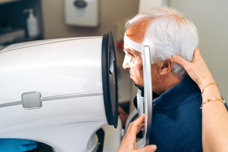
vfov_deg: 37.9
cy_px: 76
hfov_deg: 54.4
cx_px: 114
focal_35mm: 35
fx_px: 222
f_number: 1.8
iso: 1250
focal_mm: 35
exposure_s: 1/250
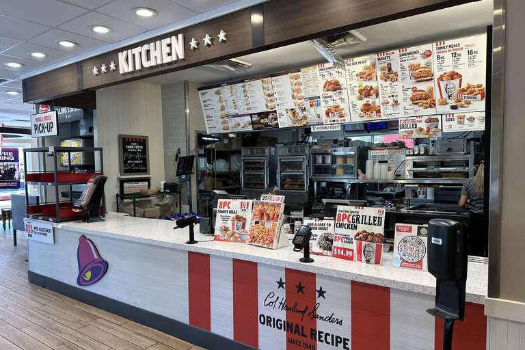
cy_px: 183
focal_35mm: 26
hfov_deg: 69.4
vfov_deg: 49.5
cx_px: 260
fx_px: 379
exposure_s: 1/120
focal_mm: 6.86
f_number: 1.78
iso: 80
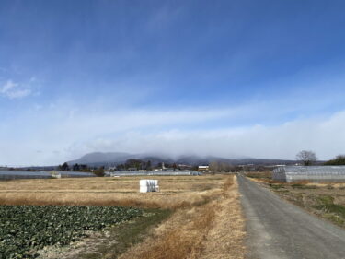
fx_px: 259
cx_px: 172
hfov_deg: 67.3
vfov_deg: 53.0
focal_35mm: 26
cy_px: 130
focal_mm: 4.25
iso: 32
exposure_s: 1/4608
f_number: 1.8
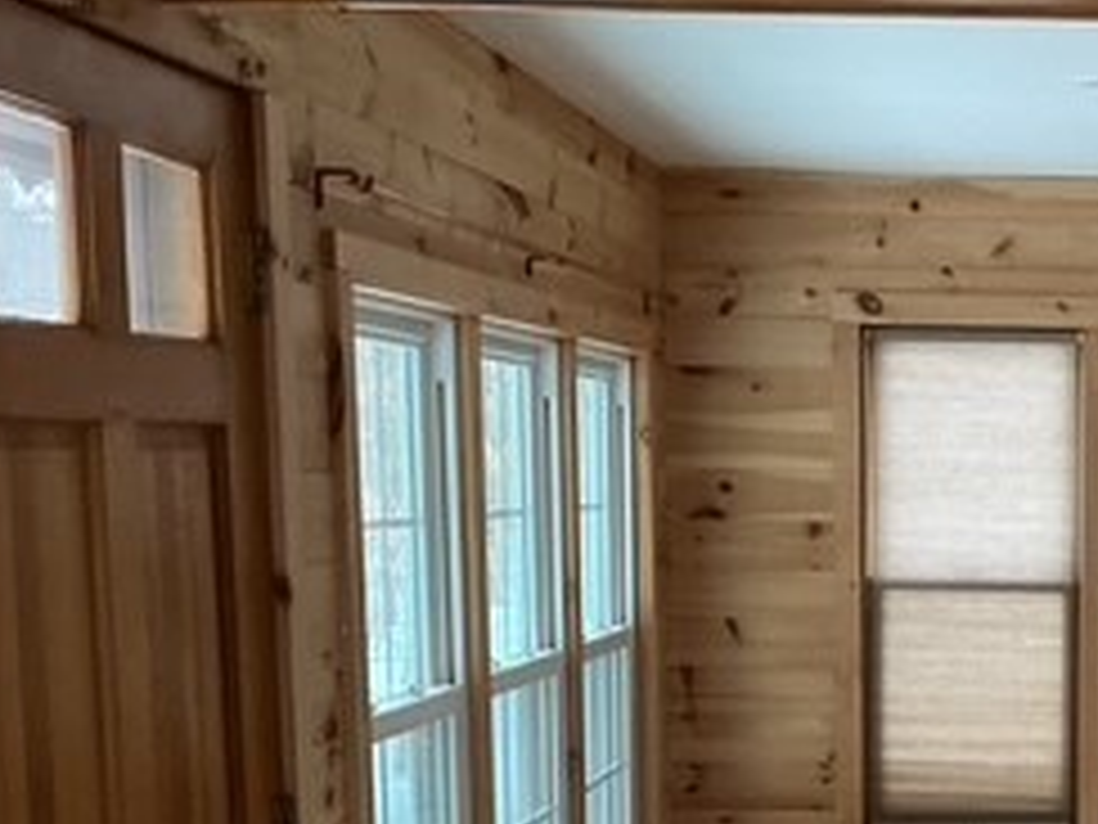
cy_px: 901
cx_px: 1098
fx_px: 2411
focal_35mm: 76
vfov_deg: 18.7
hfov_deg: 24.5
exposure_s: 1/60
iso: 200
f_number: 1.8
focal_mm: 3
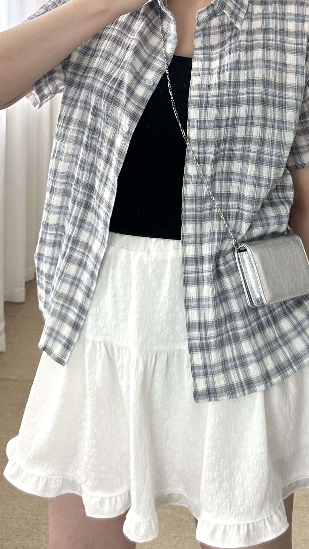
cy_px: 221
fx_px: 466
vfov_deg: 60.5
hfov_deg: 36.7
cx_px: 167
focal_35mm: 32
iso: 80
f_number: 1.78
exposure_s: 1/274
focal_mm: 6.86
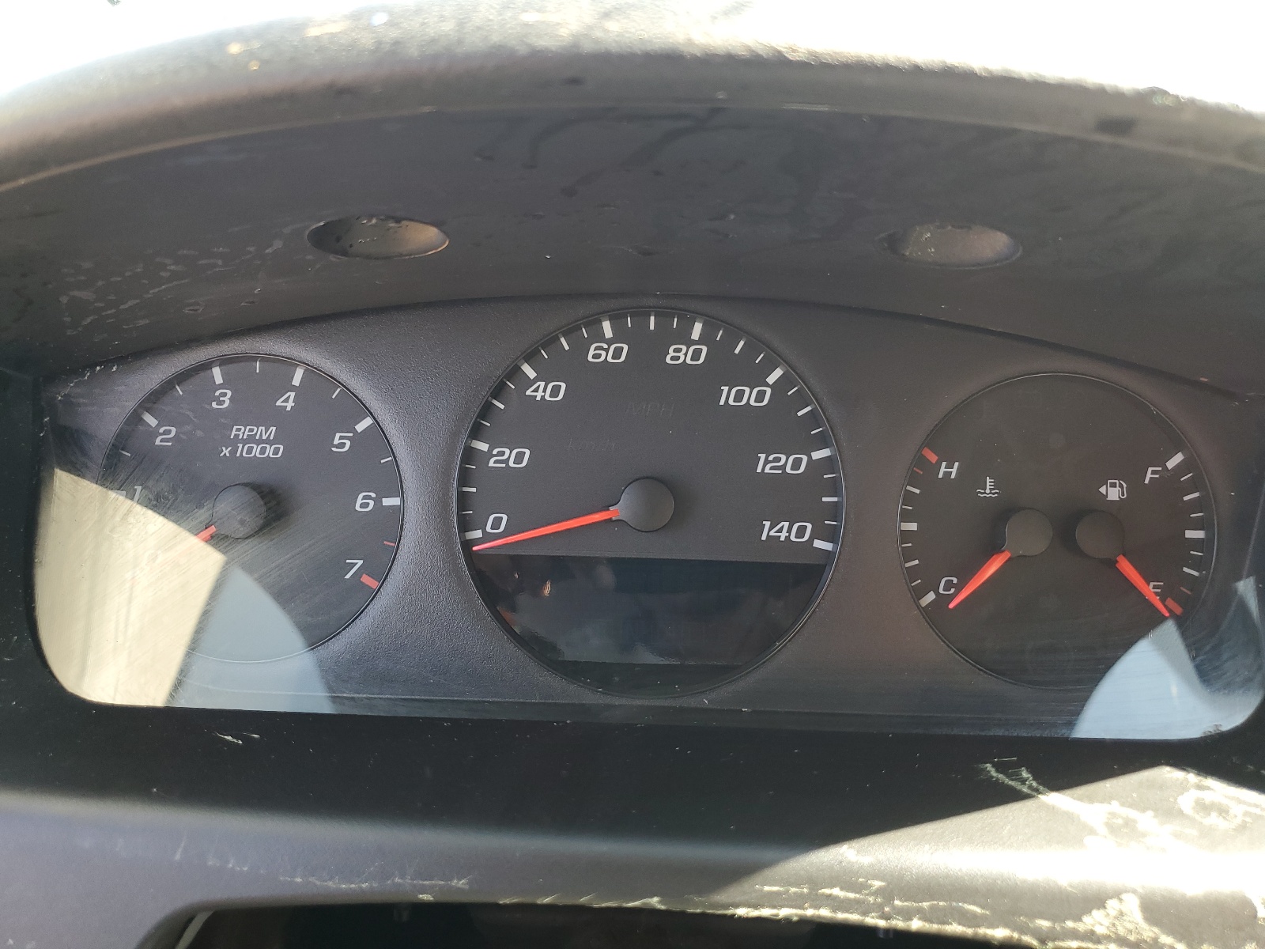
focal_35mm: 26
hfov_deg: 67.3
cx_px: 632
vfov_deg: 53.1
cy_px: 474
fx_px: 950
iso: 57
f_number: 1.5
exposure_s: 1/120
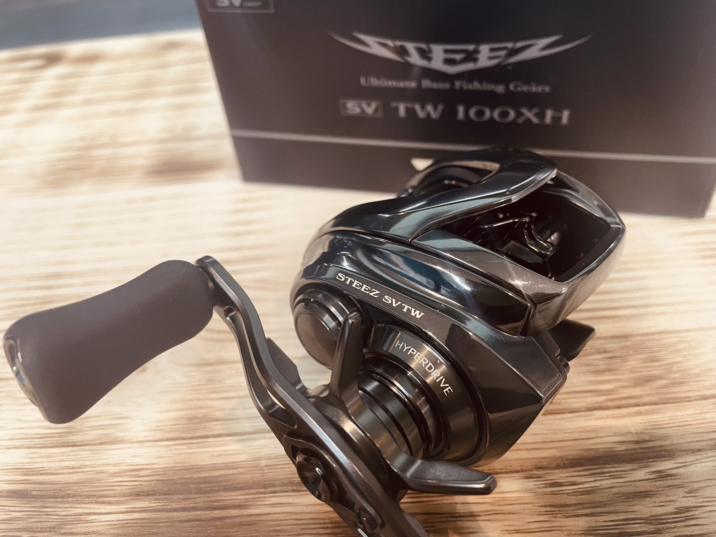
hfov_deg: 67.3
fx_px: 538
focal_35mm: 26
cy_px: 268
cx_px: 358
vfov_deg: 53.1
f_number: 1.6
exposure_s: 1/50
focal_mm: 4.2
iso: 200
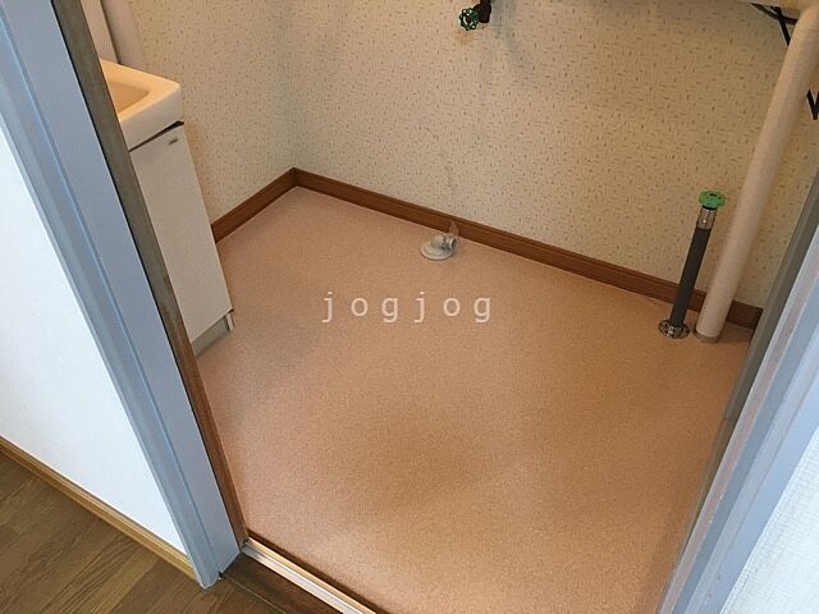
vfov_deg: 48.2
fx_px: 686
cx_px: 410
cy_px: 307
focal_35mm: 29
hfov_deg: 61.7
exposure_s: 1/33
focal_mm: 4.15
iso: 50
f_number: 2.2
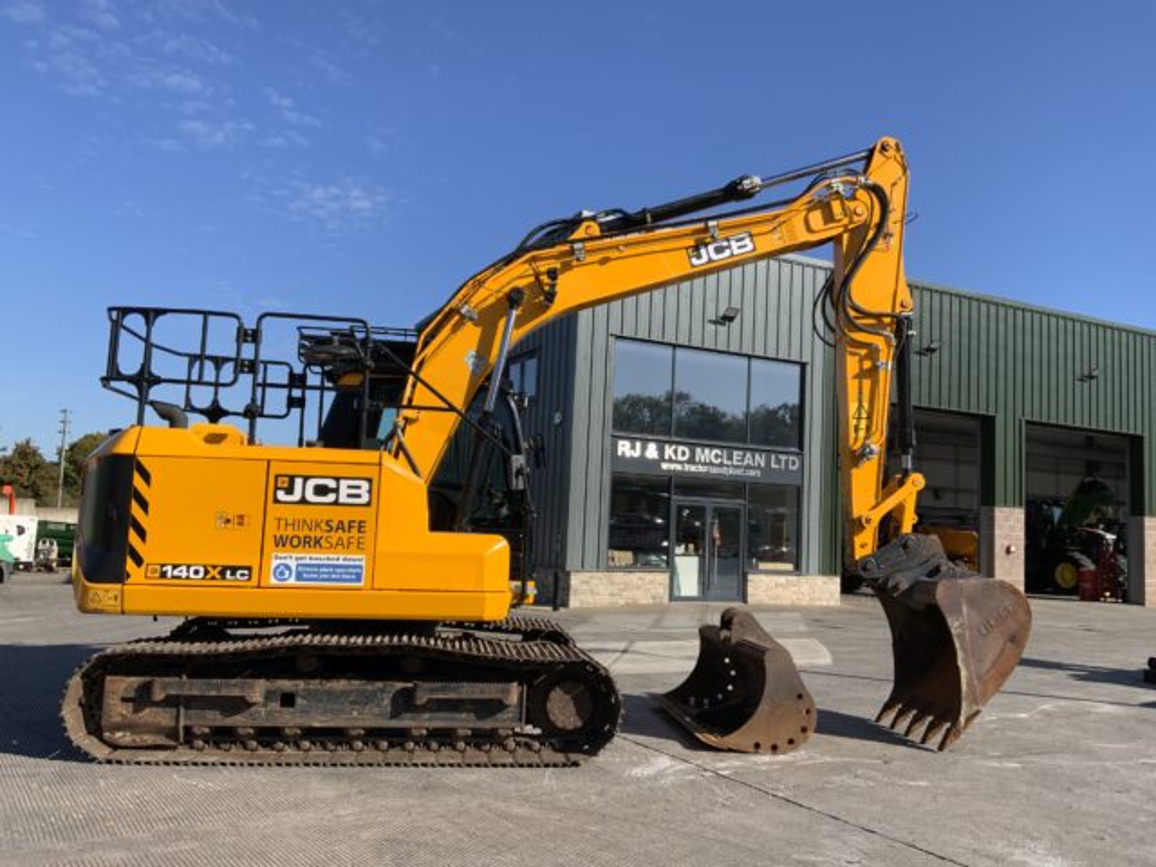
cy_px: 434
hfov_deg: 61.7
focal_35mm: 29
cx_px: 578
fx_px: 968
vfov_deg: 48.2
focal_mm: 3
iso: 16
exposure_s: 1/1912
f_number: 1.8
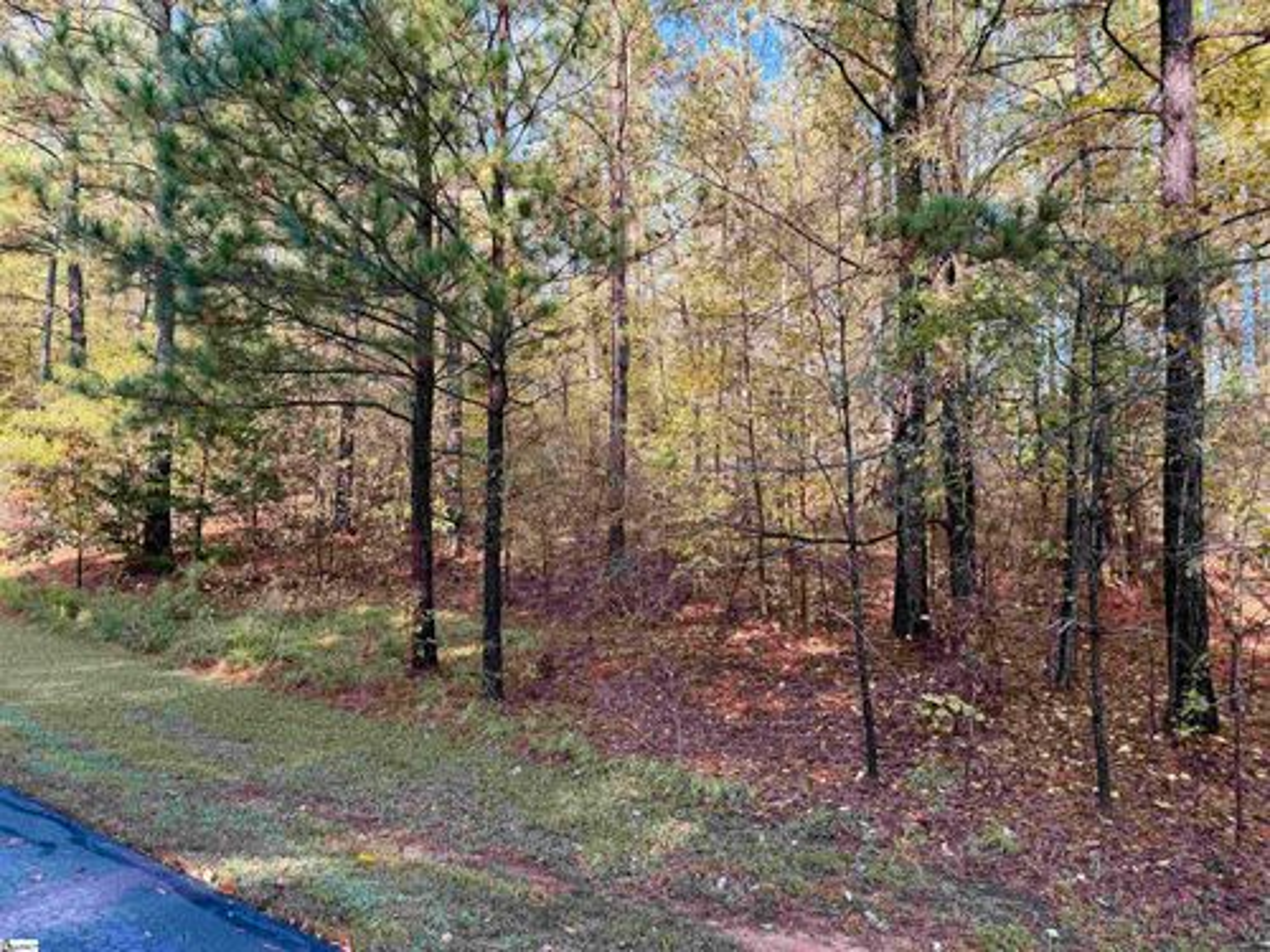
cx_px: 635
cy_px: 476
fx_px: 881
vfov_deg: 56.8
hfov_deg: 71.6
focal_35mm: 24
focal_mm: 6.76
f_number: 1.78
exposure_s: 1/168
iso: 64
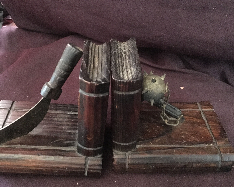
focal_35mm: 35
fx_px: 242
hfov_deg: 51.4
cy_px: 100
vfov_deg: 42.2
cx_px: 105
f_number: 2.2
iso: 1250
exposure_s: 1/17
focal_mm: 4.15
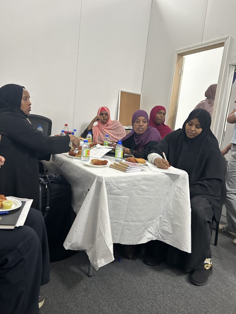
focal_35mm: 26
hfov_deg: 53.1
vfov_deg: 67.3
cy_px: 157
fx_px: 236
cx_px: 118
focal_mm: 5.7
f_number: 1.5
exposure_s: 1/60
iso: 320
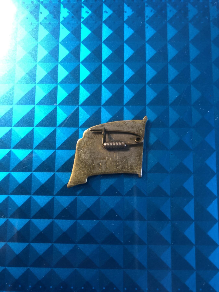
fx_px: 236
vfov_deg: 63.4
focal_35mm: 28
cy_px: 146
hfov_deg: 49.7
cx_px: 110
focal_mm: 4
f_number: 1.8
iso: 40
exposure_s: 1/25
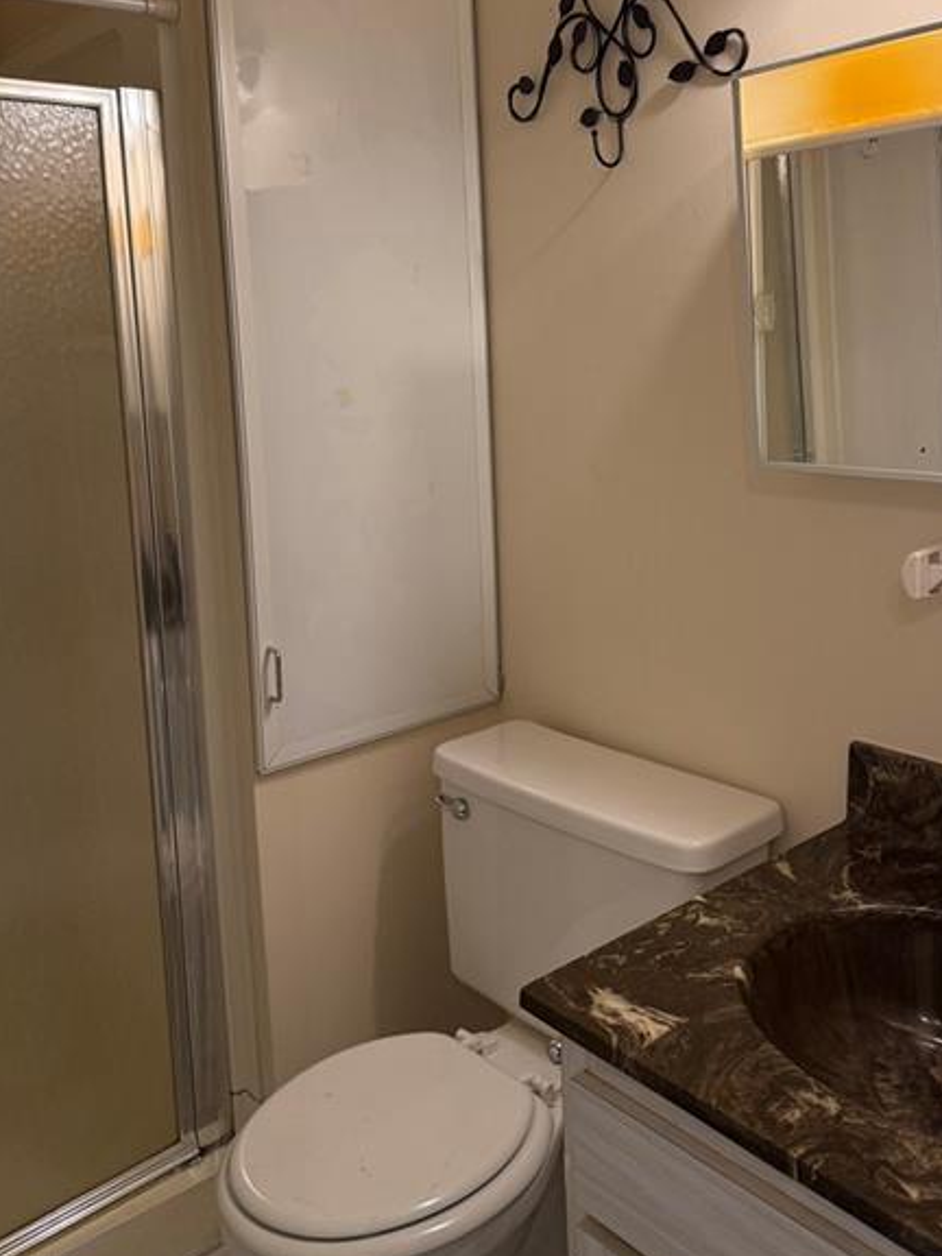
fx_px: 1161
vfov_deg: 55.9
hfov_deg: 43.8
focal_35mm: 32
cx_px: 584
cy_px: 447
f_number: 1.78
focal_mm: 6.76
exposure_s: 1/120
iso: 200
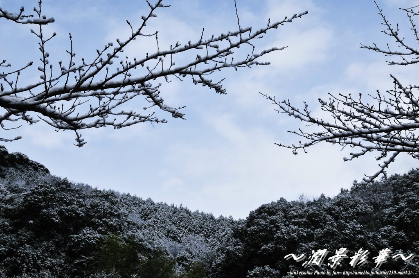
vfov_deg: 28.8
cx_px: 210
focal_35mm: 46
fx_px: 540
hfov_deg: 42.4
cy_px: 139
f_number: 14
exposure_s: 1/160
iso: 200
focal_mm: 31
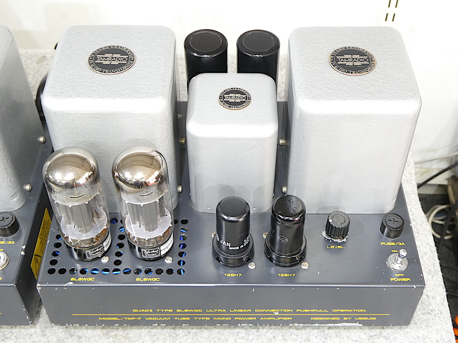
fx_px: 622
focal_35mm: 47
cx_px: 229
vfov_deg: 30.9
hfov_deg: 40.4
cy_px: 172
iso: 200
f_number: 4
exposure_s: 1/5
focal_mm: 8.4
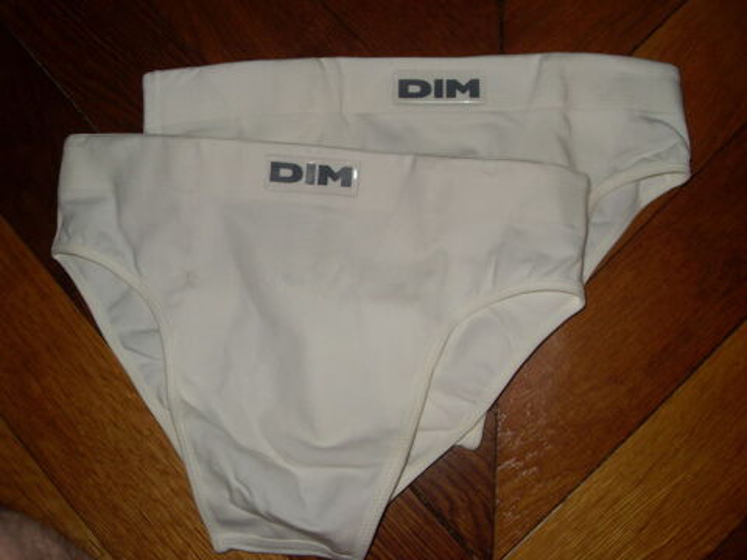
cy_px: 280
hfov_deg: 52.6
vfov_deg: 40.7
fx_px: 755
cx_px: 374
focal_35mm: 35
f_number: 2.8
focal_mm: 6.3
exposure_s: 1/45
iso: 100
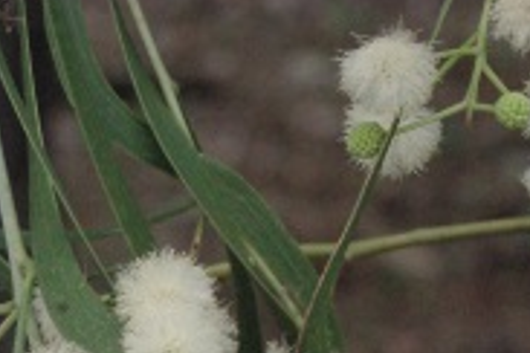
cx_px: 9
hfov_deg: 10.1
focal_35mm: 203
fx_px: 2988
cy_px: 469
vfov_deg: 6.7
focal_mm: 50
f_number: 11
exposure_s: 1/750
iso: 1600
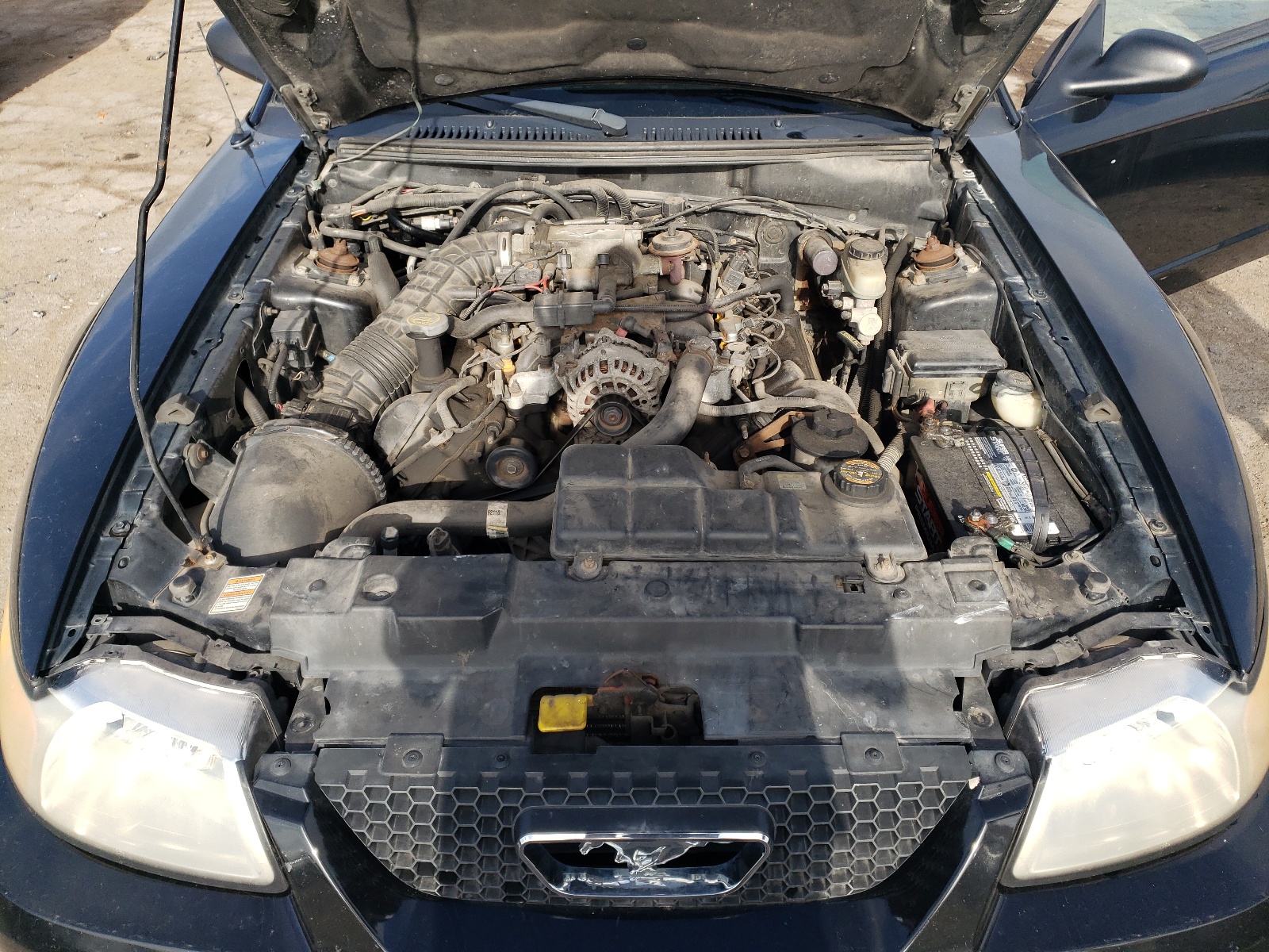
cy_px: 476
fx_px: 953
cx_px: 634
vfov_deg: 53.1
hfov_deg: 67.3
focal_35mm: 26
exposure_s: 1/1429
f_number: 1.5
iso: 50
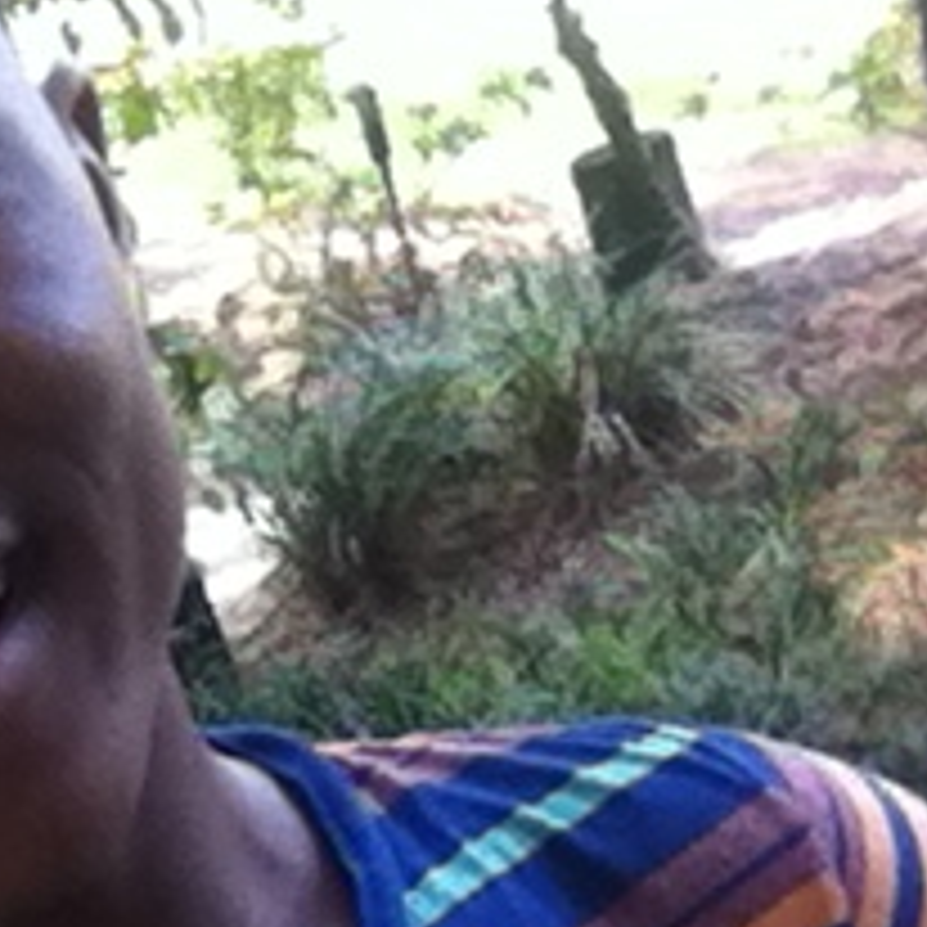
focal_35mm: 96
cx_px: 72
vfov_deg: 17.9
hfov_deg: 17.8
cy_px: 814
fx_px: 2909
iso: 125
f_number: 2.4
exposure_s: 1/169
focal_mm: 3.85
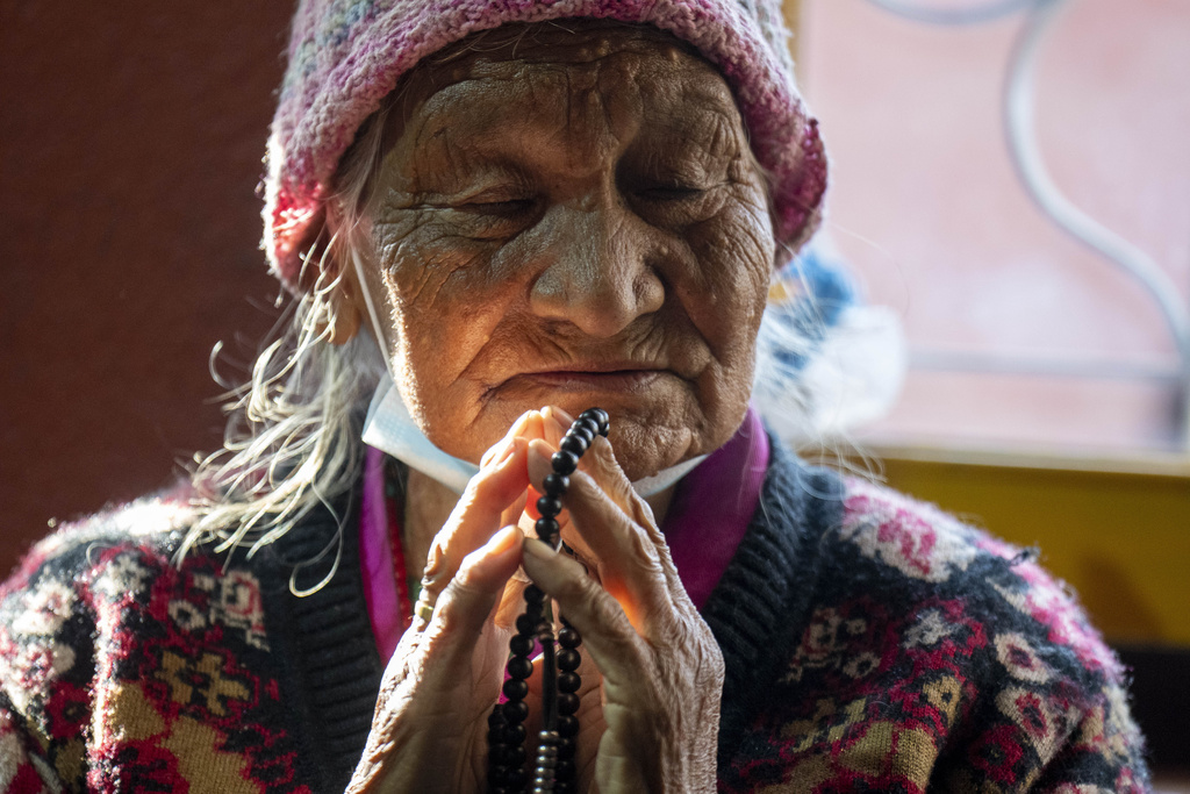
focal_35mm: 300
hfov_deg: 6.9
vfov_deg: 4.6
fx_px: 9917
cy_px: 397
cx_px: 595
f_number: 2.8
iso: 1600
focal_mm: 200
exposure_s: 1/500
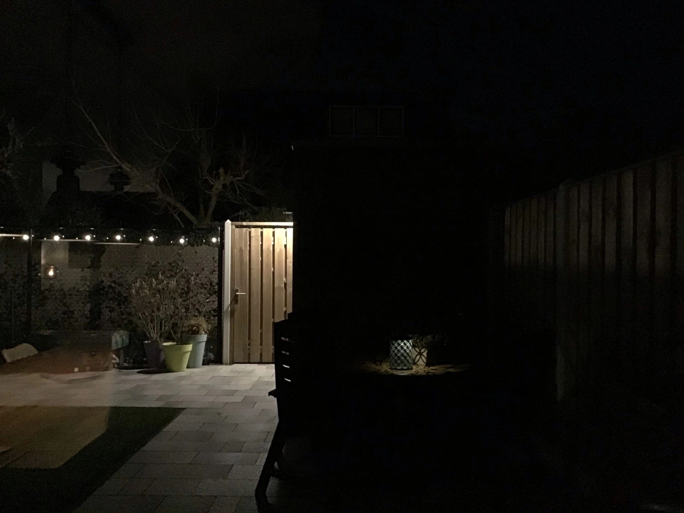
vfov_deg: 45.4
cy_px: 256
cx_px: 342
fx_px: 613
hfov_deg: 58.4
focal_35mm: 31
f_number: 2.4
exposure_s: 1/17
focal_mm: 3.3
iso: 800
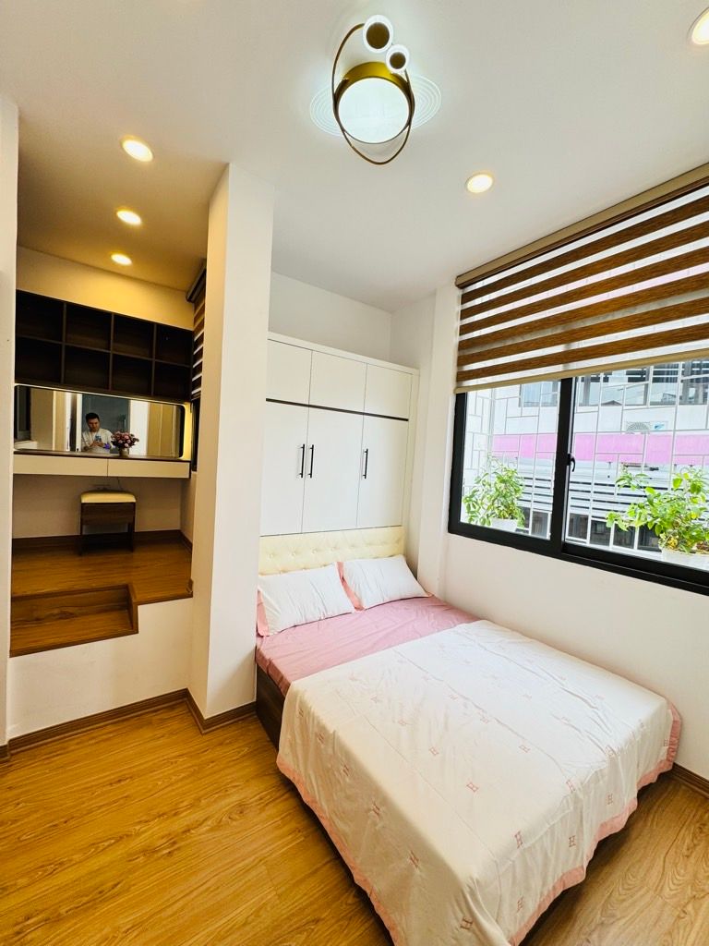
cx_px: 354
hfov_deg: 85.7
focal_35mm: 14
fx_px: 382
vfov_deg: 102.1
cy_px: 473
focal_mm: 2.22
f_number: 2.2
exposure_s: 1/123
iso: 40
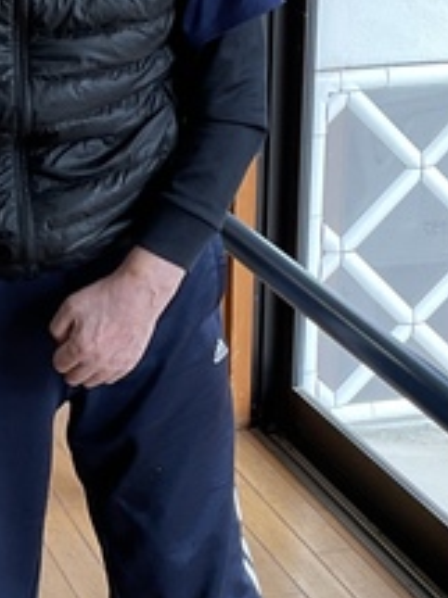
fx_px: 1865
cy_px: 264
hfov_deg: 13.5
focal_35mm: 108
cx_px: 28
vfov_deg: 18.2
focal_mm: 3
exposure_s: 1/120
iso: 32
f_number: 1.8
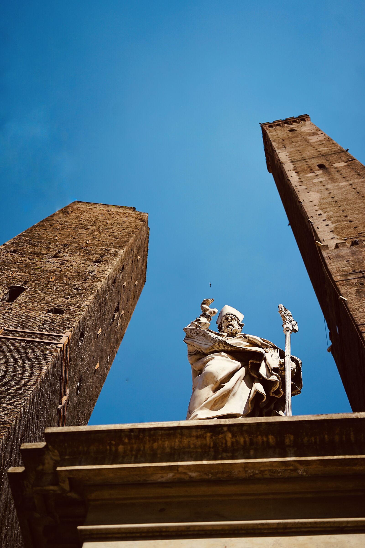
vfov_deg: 54.4
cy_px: 274
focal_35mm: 35
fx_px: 532
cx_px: 182
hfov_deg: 37.9
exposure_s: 1/2500
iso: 100
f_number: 2.8
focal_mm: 35
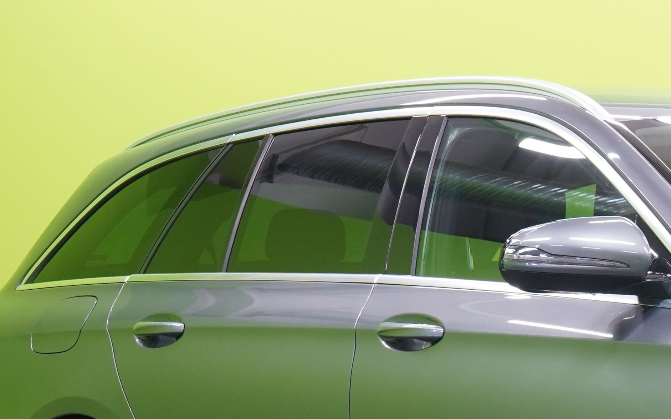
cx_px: 932
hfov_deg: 13.9
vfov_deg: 9.1
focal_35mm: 143
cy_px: 392
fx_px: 2615
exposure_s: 1/25
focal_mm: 44
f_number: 10
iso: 1600
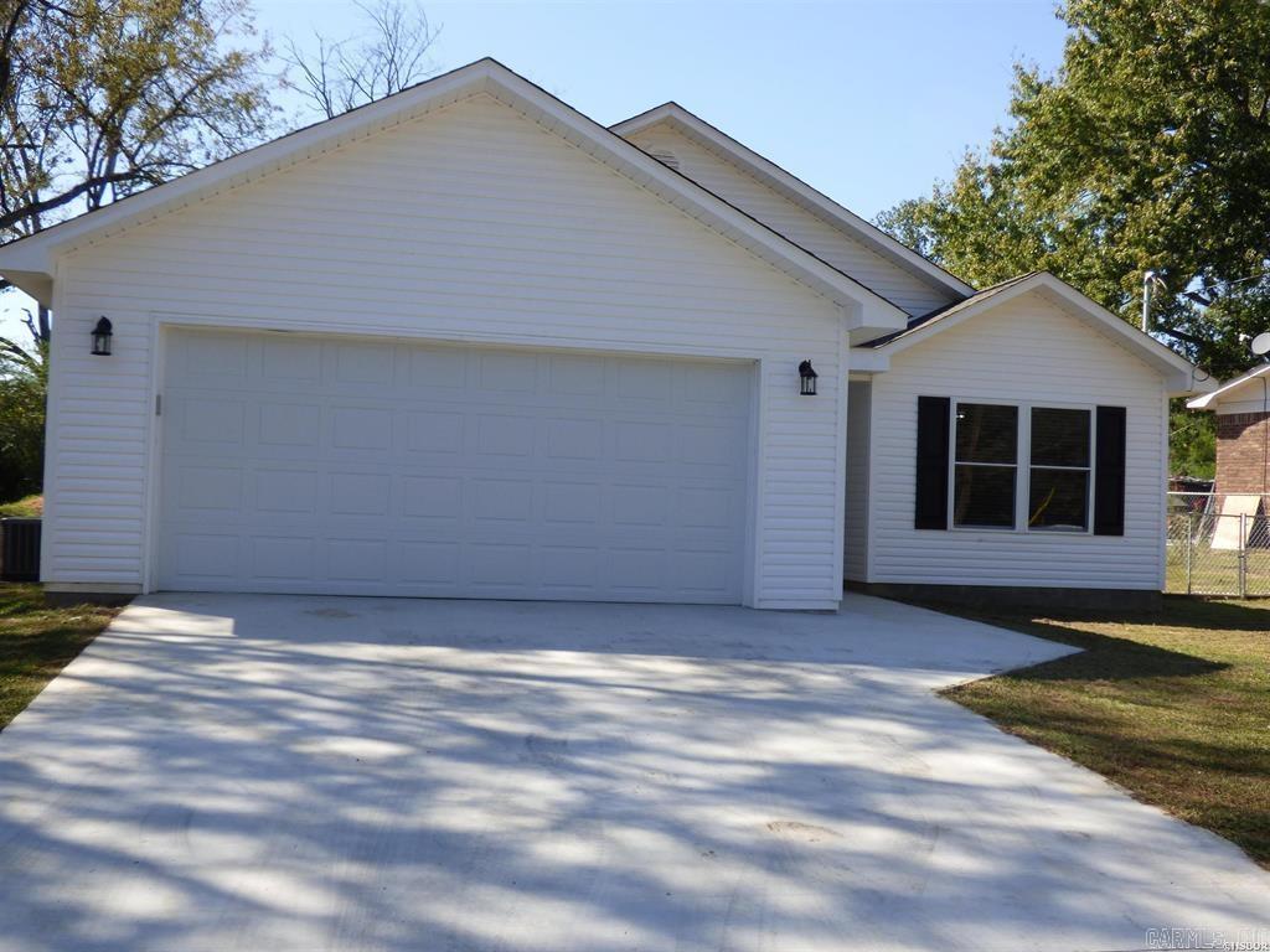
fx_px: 1357
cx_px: 635
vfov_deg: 38.7
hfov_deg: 50.1
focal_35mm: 37
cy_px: 476
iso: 100
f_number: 3.5
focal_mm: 6.47
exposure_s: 1/640
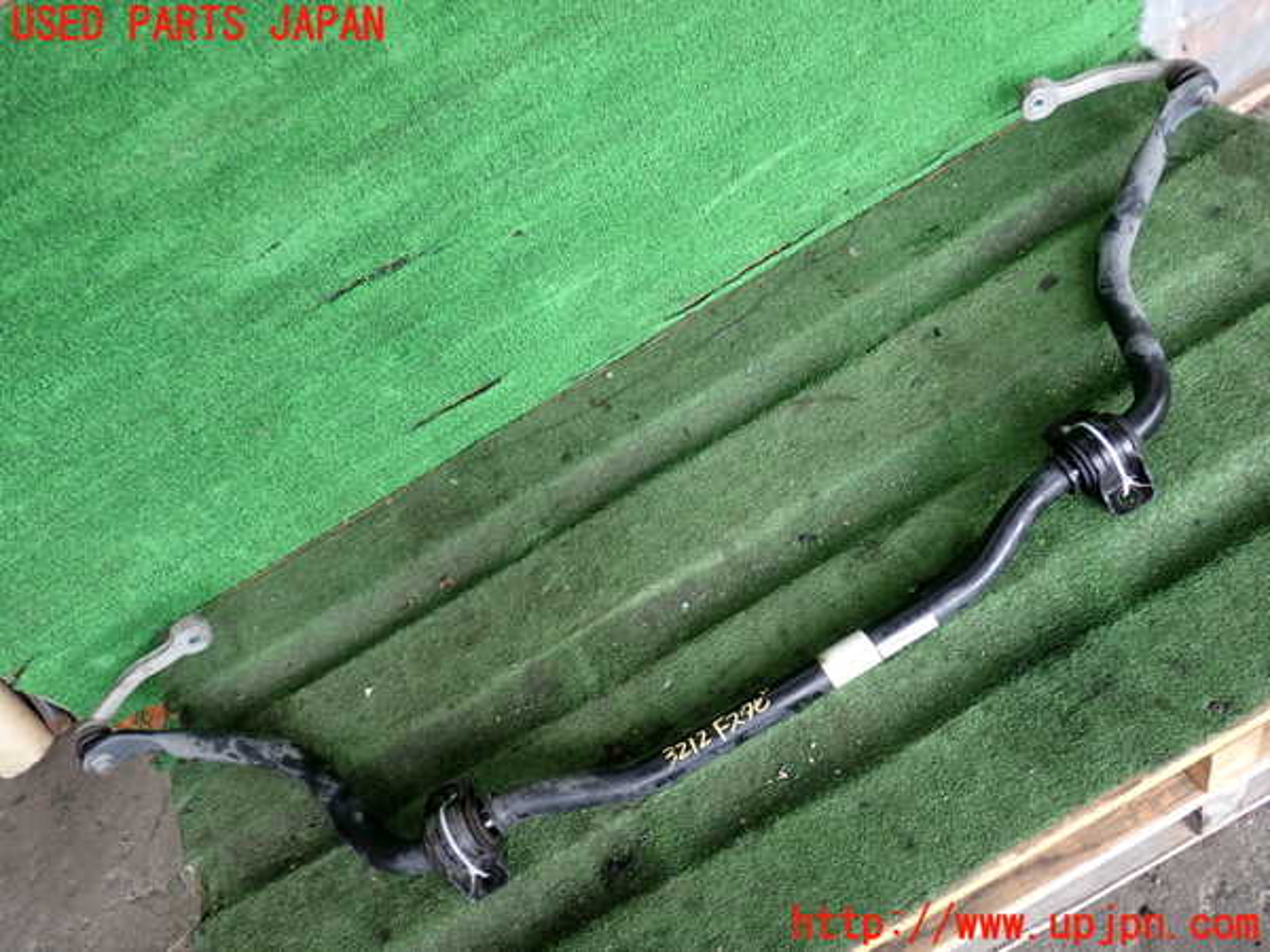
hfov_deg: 60.0
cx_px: 635
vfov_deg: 46.8
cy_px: 476
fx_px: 1101
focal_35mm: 30
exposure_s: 1/125
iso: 200
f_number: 2.3
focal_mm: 5.4
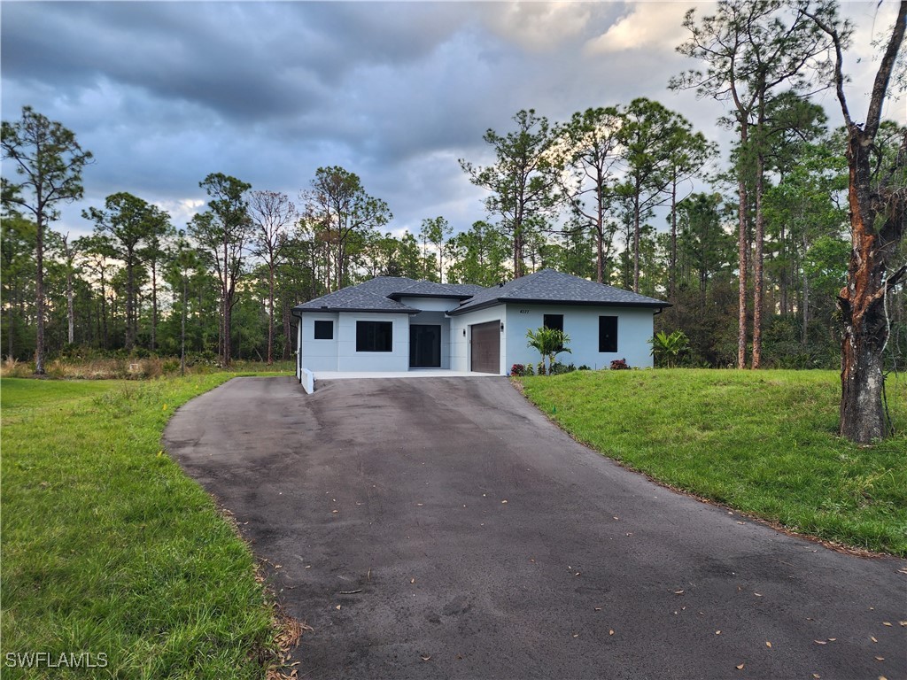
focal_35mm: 23
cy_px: 340
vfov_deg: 58.9
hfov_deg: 73.9
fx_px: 603
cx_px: 454
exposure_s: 1/180
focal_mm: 6.4
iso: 20
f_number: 1.8
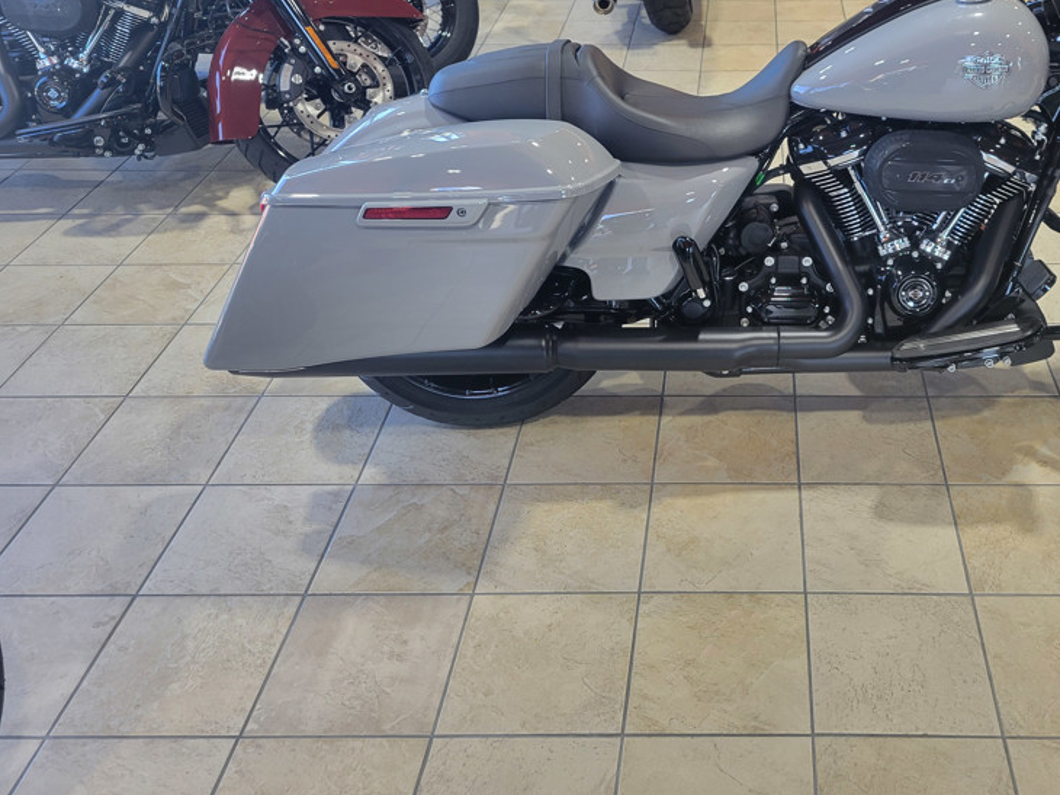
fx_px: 1163
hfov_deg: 47.6
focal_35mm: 38
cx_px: 762
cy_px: 230
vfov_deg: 37.1
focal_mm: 5.4
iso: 80
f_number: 1.8
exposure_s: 1/120
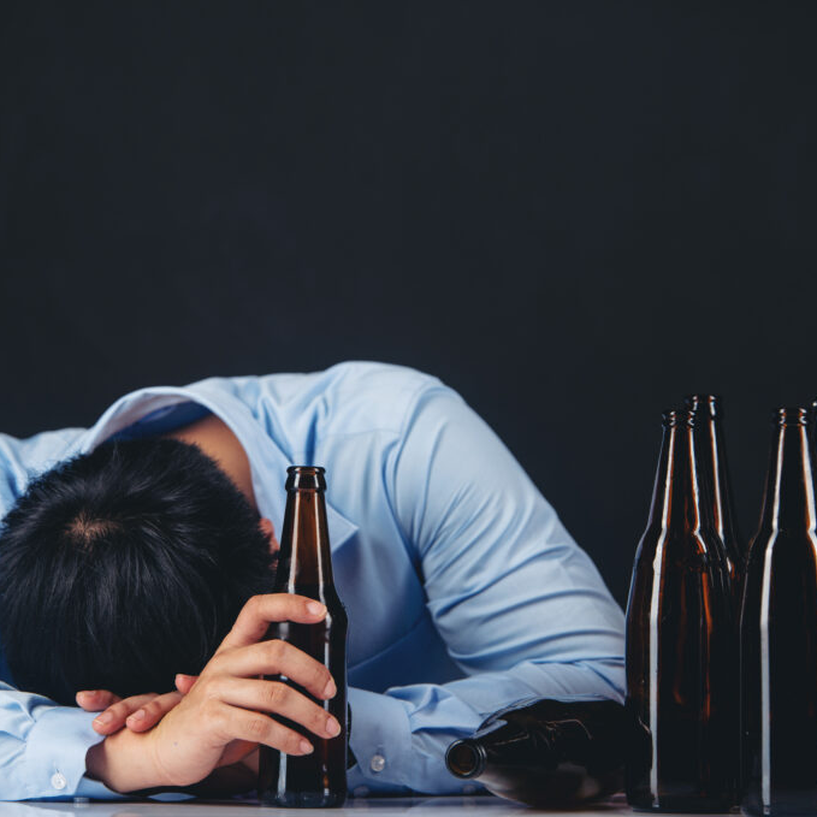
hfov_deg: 9.4
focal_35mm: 186
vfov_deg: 9.4
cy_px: 410
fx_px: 4967
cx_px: 354
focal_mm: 145
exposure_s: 1/200
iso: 100
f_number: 4
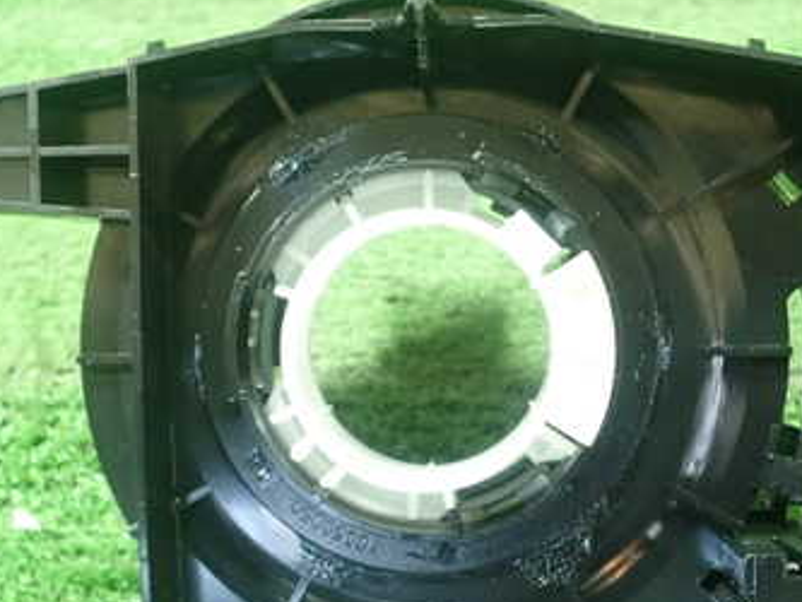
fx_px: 1252
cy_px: 426
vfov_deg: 26.8
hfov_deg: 35.5
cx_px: 436
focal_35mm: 54
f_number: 2.3
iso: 800
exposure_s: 1/80
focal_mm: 5.5
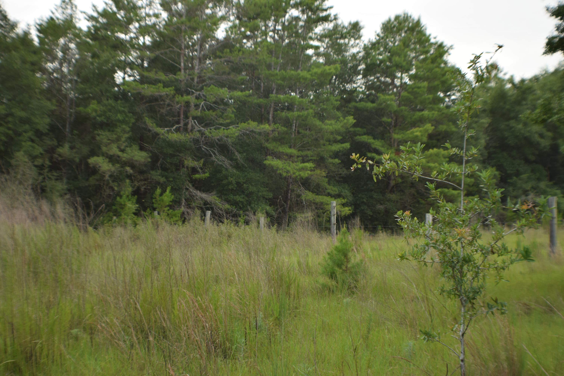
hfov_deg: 27.0
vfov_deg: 18.2
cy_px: 188
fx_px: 1175
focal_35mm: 75
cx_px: 282
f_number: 5.6
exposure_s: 1/100
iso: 100
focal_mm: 50
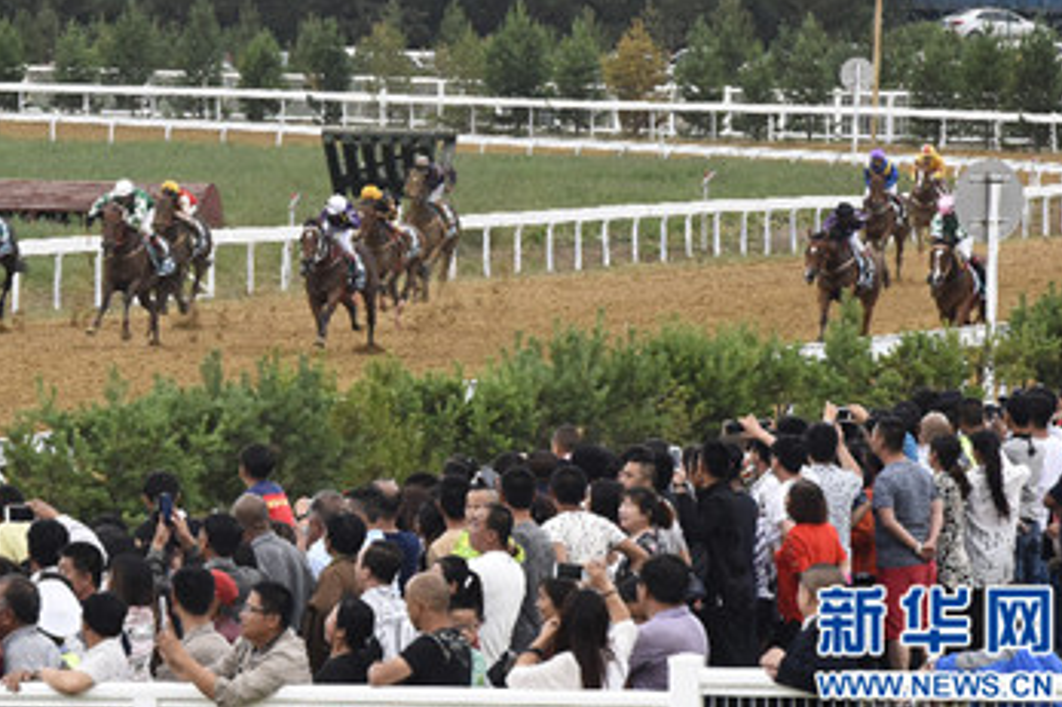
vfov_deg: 4.8
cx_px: 343
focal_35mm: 288
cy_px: 228
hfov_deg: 7.2
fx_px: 8492
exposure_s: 1/800
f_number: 11
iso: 1250
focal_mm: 200
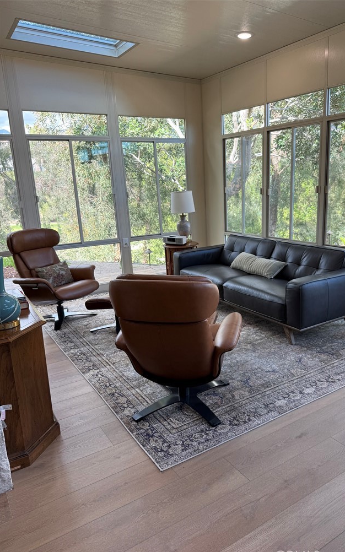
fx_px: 391
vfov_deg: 70.4
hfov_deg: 47.3
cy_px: 282
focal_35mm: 26
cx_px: 210
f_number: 1.78
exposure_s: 1/201
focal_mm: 6.76
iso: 64
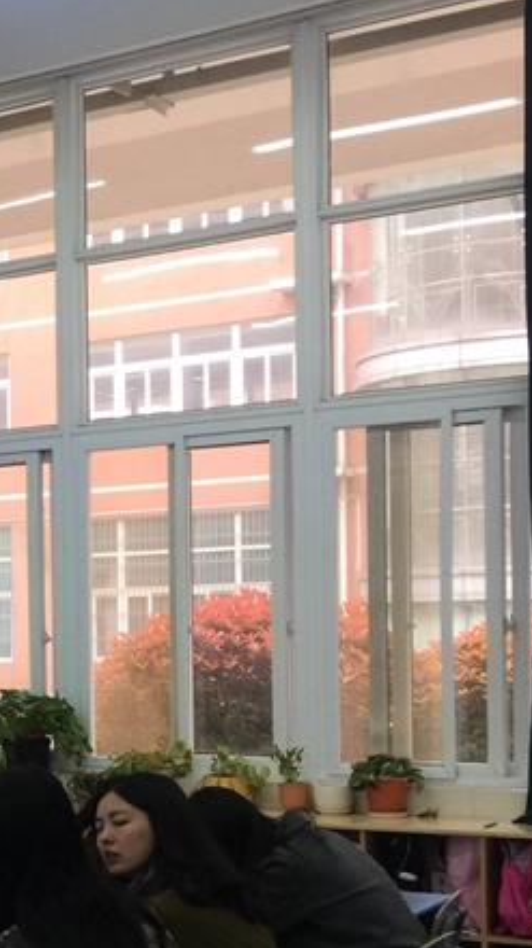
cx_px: -437
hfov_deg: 15.1
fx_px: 1733
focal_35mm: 69
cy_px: 666
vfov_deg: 30.3
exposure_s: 1/33
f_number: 2.2
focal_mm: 4.15
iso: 32
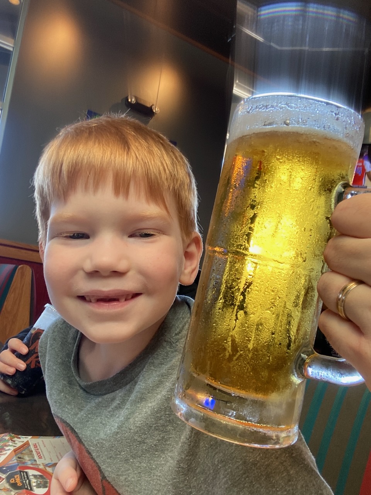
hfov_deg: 46.8
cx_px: 186
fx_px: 429
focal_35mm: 30
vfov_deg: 60.0
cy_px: 248
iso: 80
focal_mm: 2.71
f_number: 2.2
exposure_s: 1/60
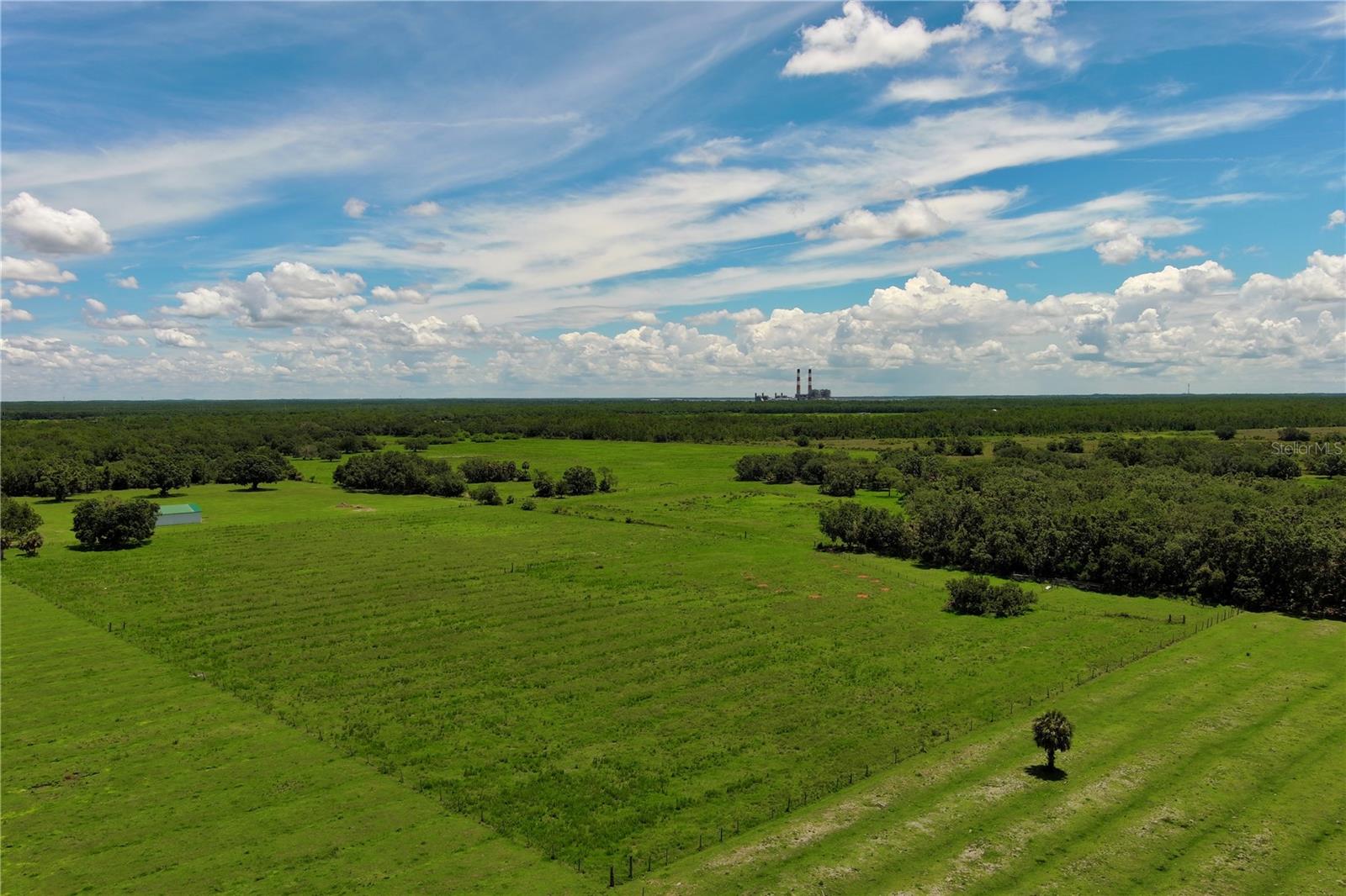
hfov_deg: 63.7
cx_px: 673
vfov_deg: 44.9
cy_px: 448
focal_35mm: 29
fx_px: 1084
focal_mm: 10.57
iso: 100
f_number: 9
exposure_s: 1/320
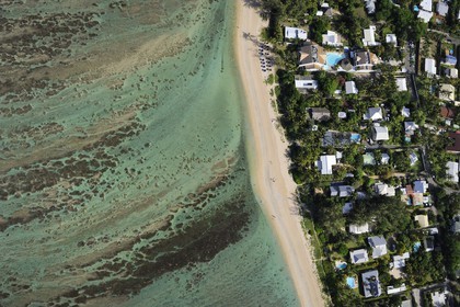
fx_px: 307
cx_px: 230
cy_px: 154
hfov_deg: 73.7
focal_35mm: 24
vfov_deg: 53.1
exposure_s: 1/4000
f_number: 6.3
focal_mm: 24
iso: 800
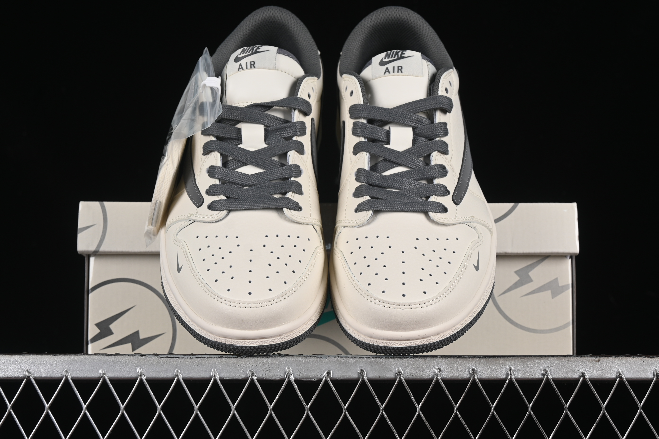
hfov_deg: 27.0
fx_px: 1373
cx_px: 330
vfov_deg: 18.2
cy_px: 220
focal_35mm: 75
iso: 160
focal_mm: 50
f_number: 8
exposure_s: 1/80
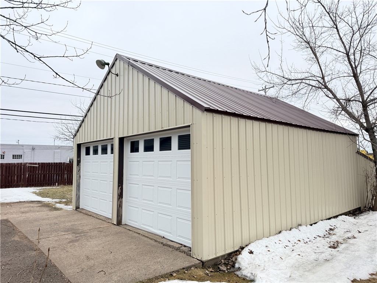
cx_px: 188
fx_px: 261
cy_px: 142
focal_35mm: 24
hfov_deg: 71.6
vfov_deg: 56.8
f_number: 1.78
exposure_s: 1/813
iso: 100
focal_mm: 6.76
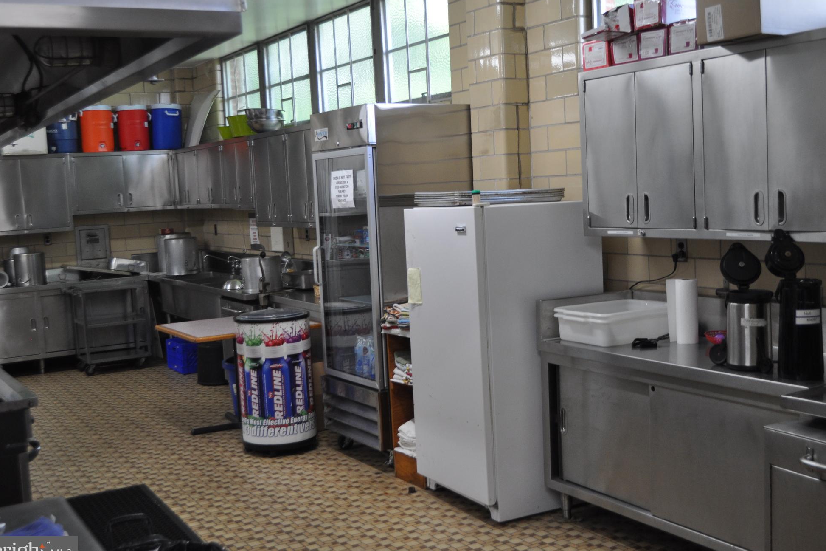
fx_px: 941
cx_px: 419
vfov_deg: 32.6
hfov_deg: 47.4
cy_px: 278
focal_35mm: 41
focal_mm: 26
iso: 640
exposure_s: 1/60
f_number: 4.2
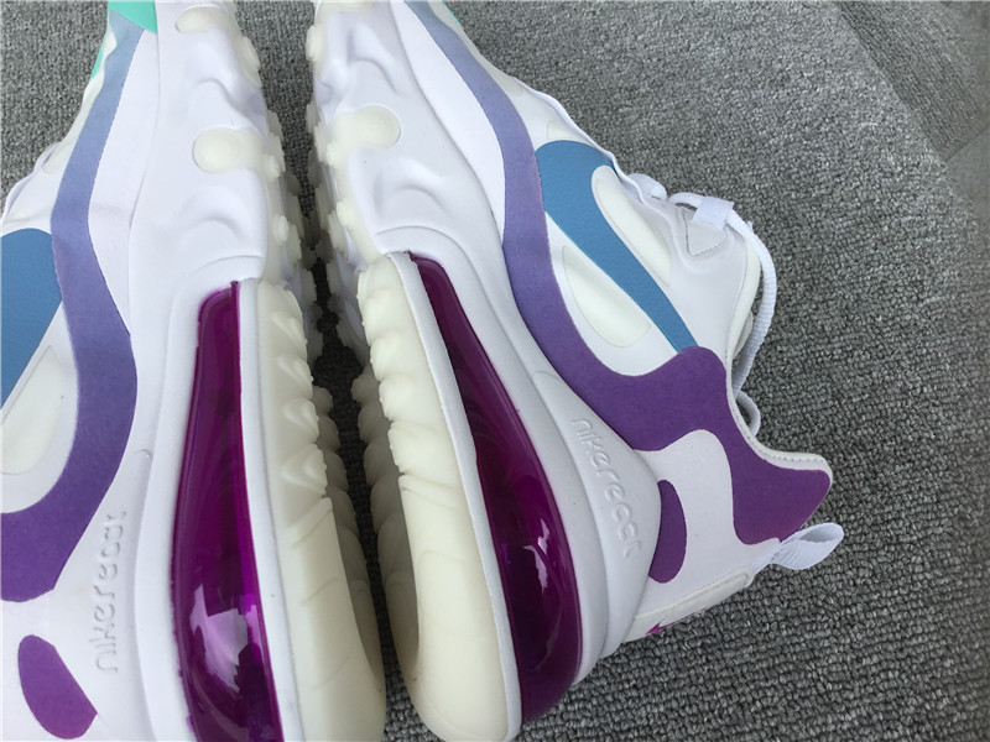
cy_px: 371
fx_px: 887
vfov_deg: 45.4
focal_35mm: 31
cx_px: 495
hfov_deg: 58.4
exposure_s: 1/344
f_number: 2.4
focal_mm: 3.3
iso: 25
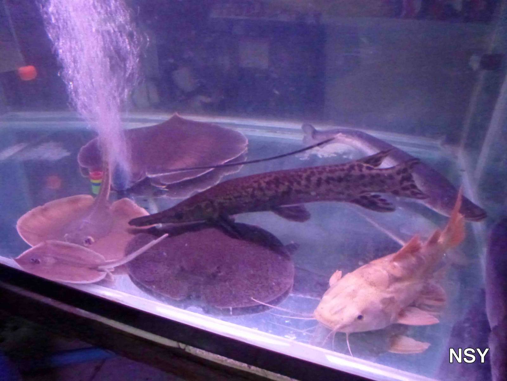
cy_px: 190
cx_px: 254
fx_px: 352
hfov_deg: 71.6
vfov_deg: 56.8
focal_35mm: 24
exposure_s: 1/20
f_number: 3.3
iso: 1600
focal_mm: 4.3
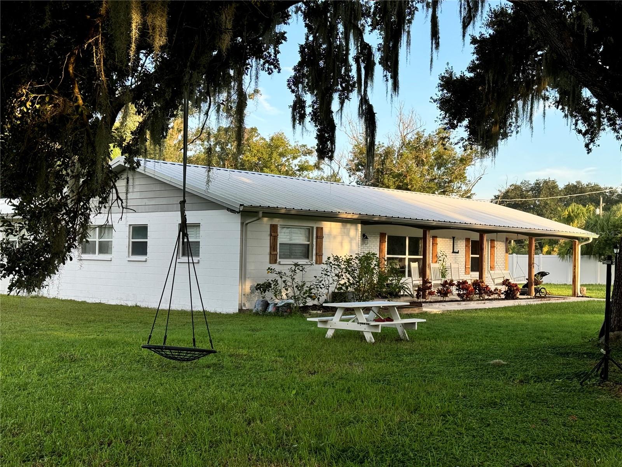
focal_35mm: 48
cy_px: 234
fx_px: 862
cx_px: 311
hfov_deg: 39.7
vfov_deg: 30.3
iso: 64
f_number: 1.78
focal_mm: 6.76
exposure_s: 1/627
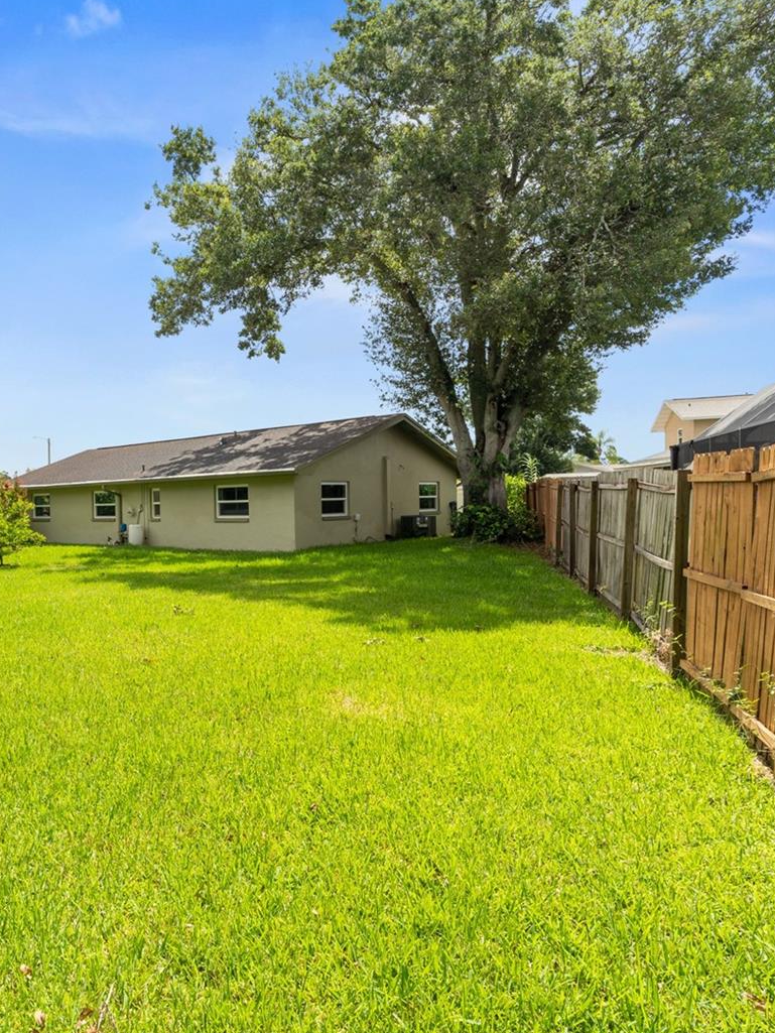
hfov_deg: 53.3
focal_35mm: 24
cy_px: 513
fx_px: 716
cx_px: 161
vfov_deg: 71.6
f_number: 9
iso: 250
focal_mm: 16
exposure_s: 1/125
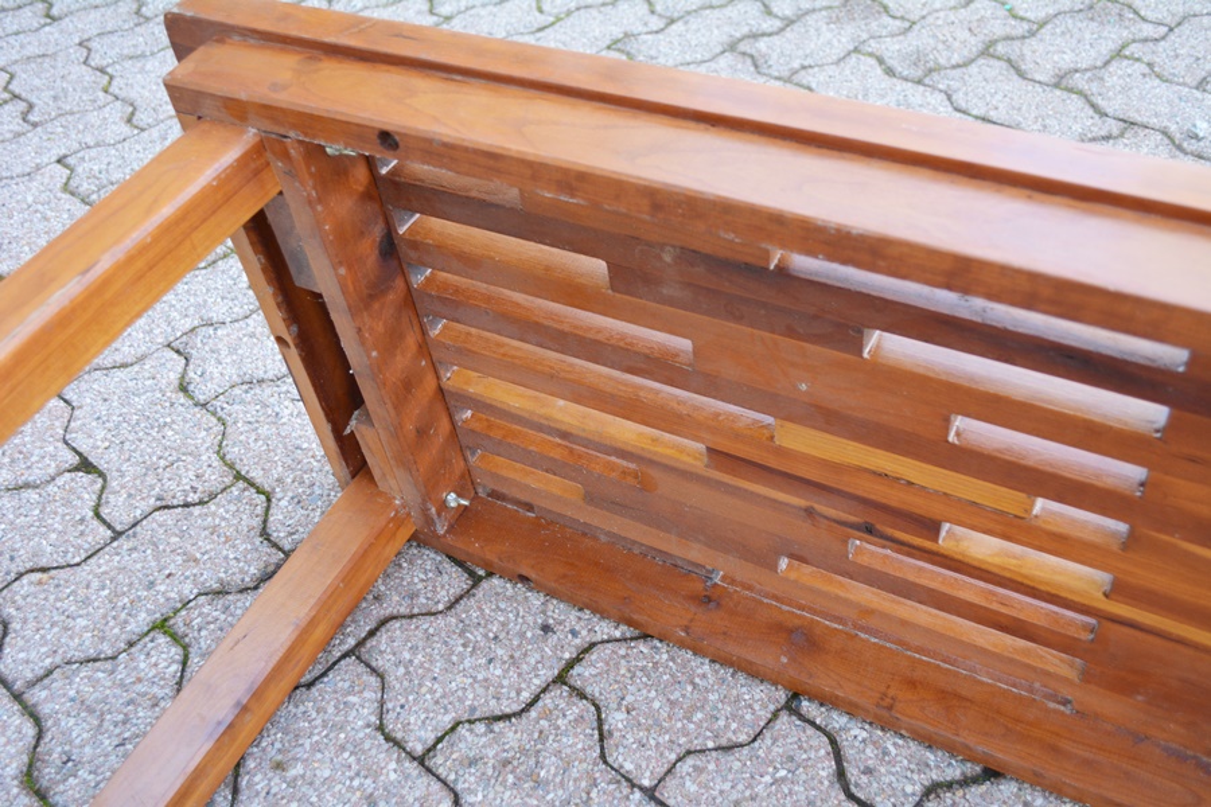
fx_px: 1211
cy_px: 404
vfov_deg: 36.9
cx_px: 606
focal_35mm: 36
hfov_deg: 53.1
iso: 400
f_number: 4.5
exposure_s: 1/80
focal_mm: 24
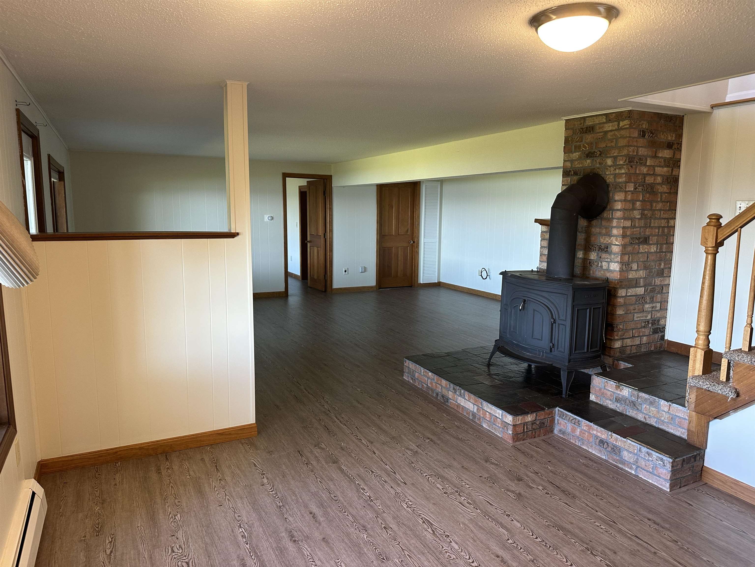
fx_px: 523
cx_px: 378
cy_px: 284
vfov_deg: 56.8
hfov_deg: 71.6
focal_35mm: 24
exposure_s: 1/60
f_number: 1.78
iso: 160
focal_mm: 6.86
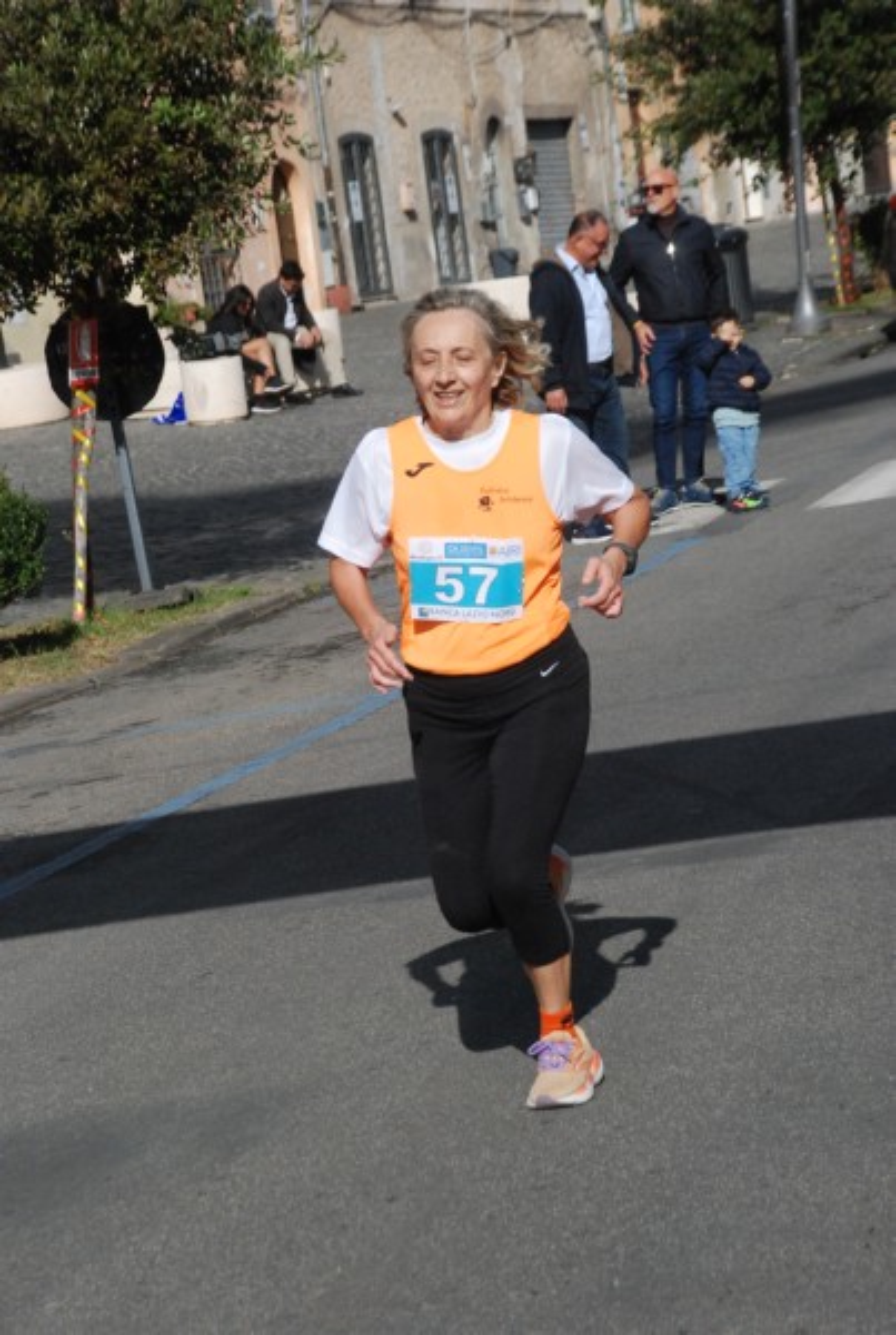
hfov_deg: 12.2
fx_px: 4178
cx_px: 448
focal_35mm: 112
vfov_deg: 18.1
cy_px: 668
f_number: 9
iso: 1000
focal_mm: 75
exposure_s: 1/2000
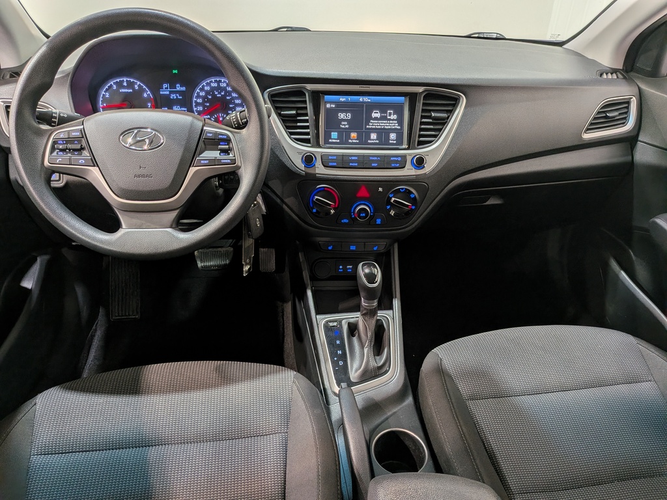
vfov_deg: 56.8
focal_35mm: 24
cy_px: 250
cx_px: 334
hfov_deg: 71.6
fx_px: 462
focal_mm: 4.53
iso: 30
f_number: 1.7
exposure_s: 1/122
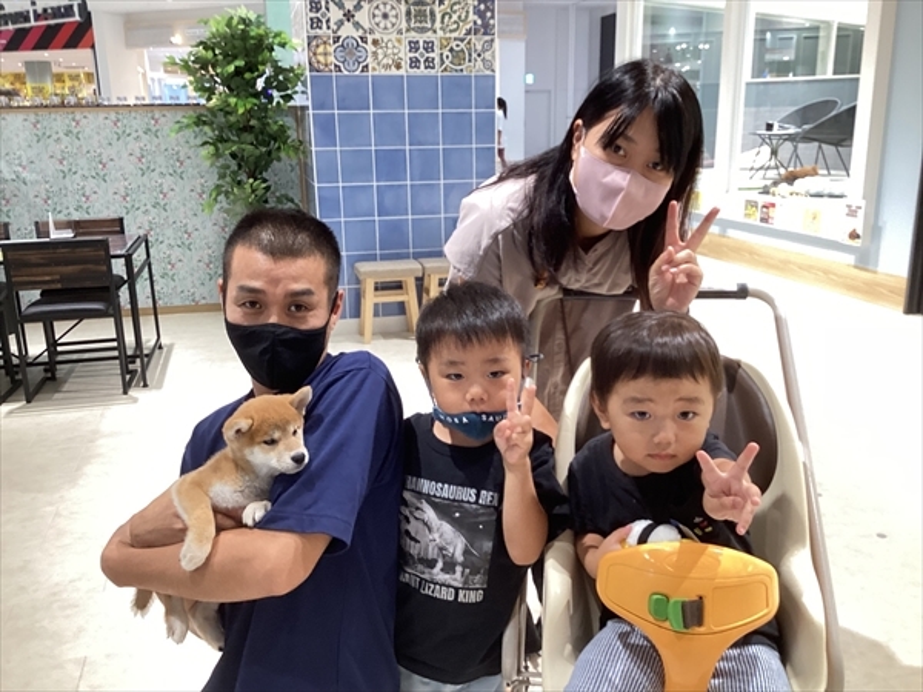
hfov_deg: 58.4
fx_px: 827
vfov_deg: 45.4
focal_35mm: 31
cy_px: 346
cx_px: 462
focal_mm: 3.3
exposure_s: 1/50
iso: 125
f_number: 2.4
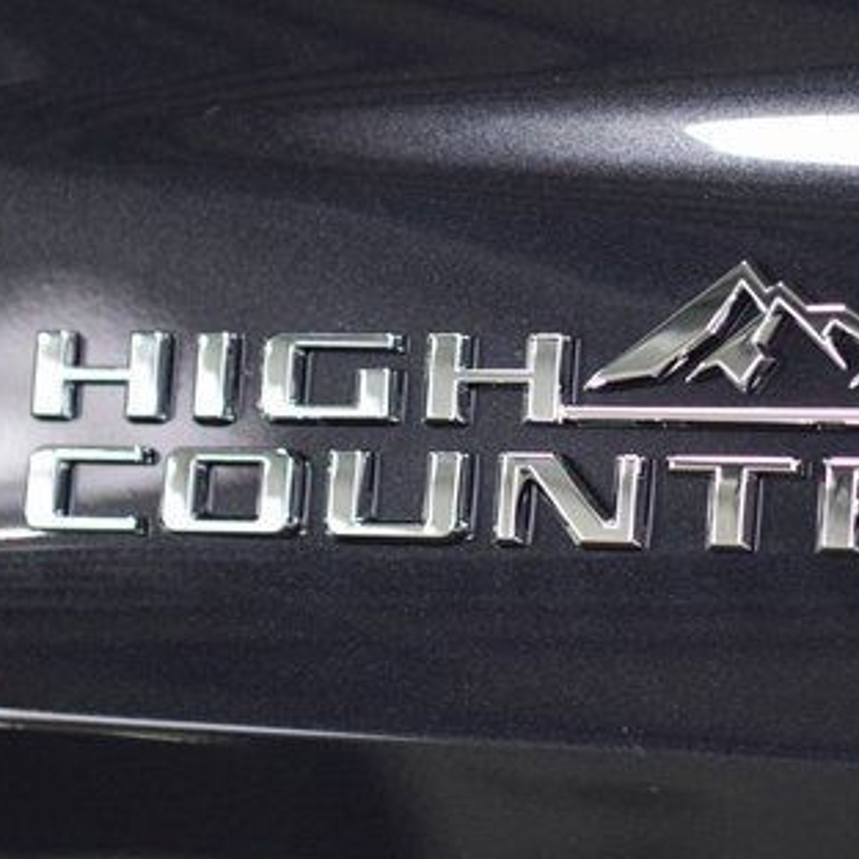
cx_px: 581
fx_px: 5138
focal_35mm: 183
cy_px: 412
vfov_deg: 9.6
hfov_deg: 9.5
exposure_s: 1/100
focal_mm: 70
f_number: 2.8
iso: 1600
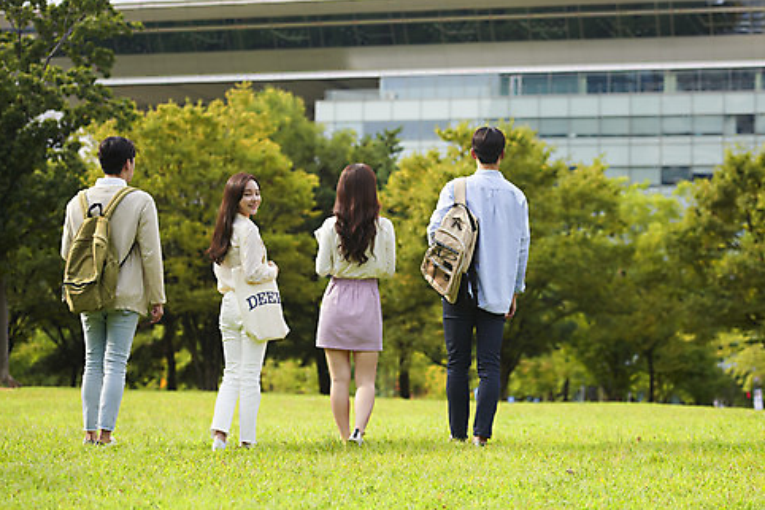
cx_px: 418
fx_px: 1848
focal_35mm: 87
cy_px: 248
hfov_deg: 23.4
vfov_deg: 15.7
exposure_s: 1/1600
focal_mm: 70
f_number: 2.8
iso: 320
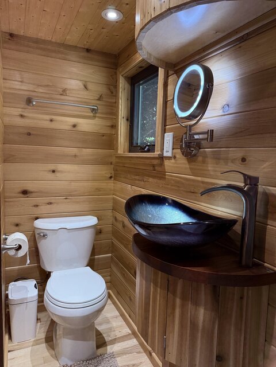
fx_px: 255
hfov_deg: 56.8
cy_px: 184
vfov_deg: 71.6
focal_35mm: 24
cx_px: 138
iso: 200
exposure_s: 1/145
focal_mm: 6.76
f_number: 1.78
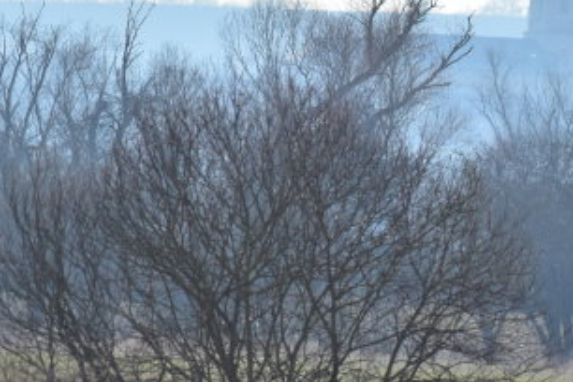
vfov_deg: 1.5
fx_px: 14754
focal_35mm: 927
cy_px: 122
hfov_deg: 2.2
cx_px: 404
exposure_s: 1/500
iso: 200
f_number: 11
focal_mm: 210
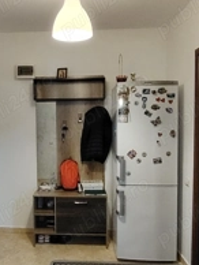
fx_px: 268
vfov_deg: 52.6
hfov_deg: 39.9
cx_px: 56
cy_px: 130
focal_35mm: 35
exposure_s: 1/50
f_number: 2.2
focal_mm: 1.42
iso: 384
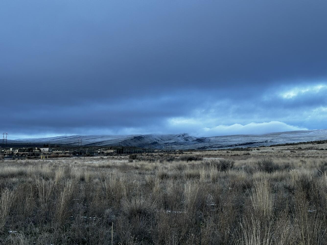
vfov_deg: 30.3
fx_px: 453
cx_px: 164
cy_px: 122
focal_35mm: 48
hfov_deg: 39.7
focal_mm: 6.86
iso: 80
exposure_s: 1/121
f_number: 1.78
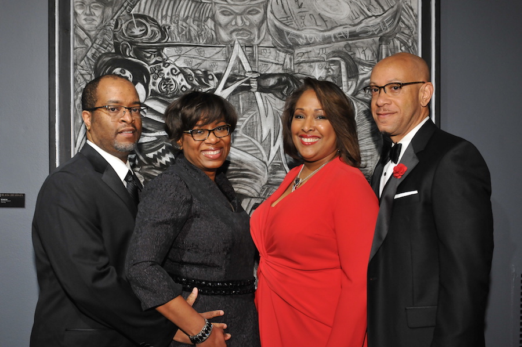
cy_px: 174
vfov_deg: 31.8
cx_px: 261
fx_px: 608
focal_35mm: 42
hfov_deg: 46.4
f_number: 5.6
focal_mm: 28
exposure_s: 1/60
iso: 800
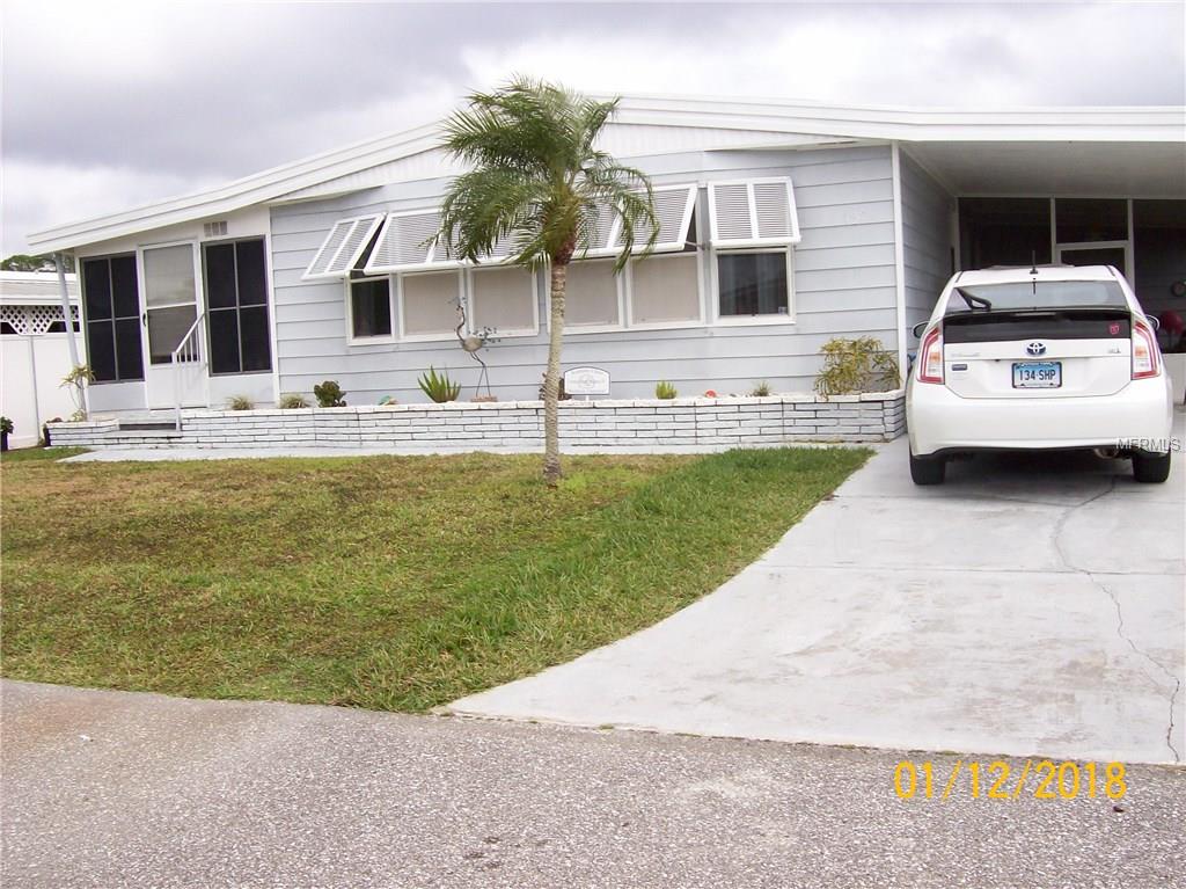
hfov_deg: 51.4
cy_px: 444
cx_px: 593
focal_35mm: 36
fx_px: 1233
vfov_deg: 39.6
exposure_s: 1/339
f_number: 4.8
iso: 80
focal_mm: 6
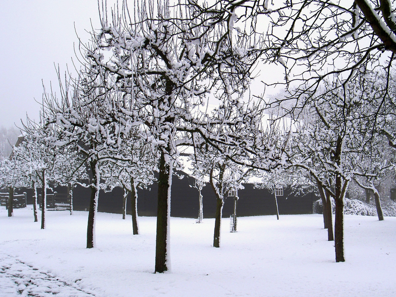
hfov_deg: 42.9
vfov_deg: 32.9
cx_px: 198
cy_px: 148
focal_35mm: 44
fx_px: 503
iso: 100
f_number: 4.9
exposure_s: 1/400
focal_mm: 9
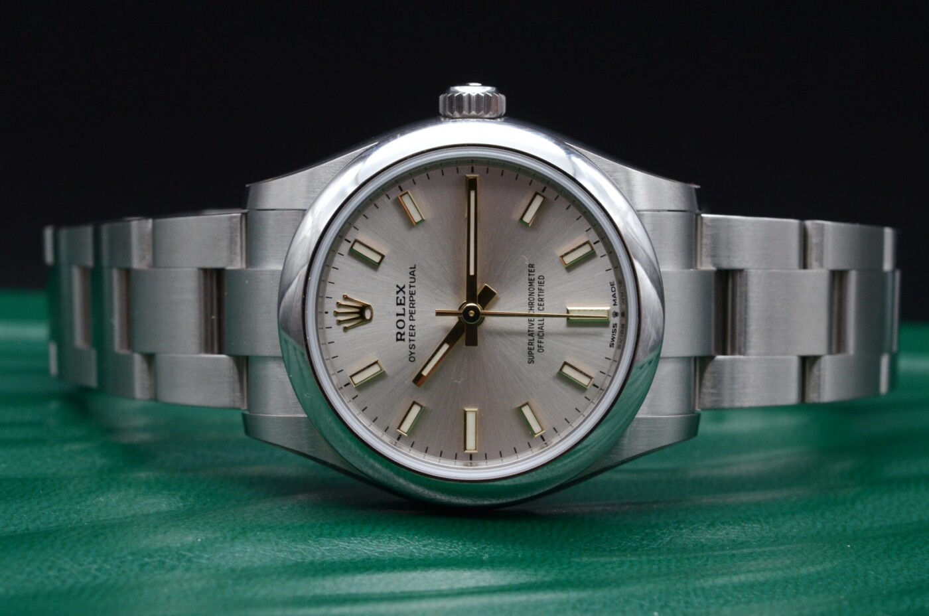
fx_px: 2318
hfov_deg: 22.7
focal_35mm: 90
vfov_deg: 15.1
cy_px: 308
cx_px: 464
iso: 1600
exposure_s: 1/160
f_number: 13
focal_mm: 60
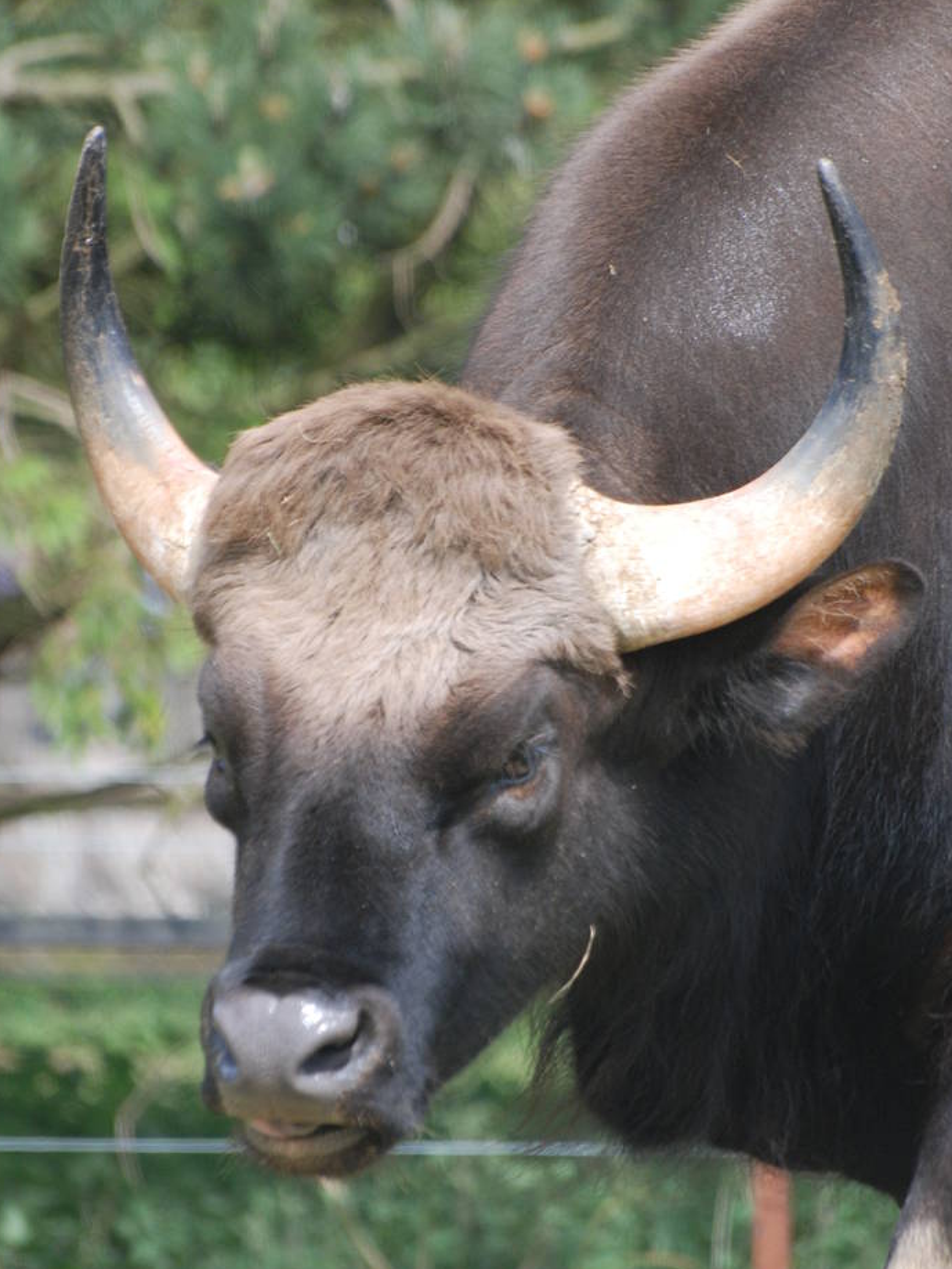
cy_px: 669
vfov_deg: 2.6
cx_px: 468
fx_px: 27672
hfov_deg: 2.0
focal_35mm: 755
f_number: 5.6
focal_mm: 300
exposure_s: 1/500
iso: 360
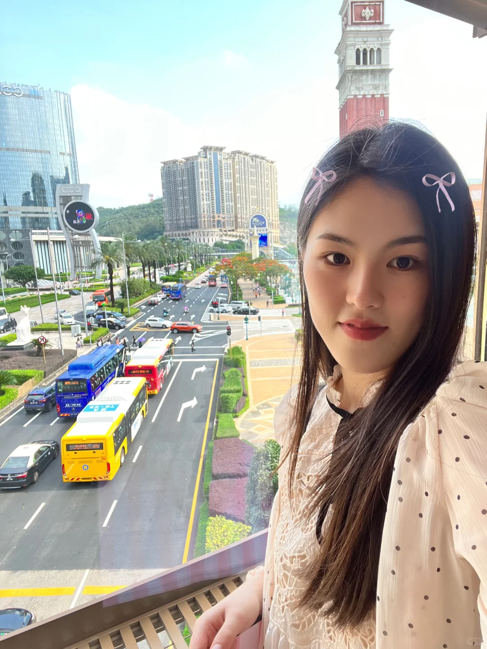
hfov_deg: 58.9
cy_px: 324
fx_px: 431
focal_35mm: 23
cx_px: 244
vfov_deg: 73.9
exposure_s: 1/121
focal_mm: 2.71
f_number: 2.2
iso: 40
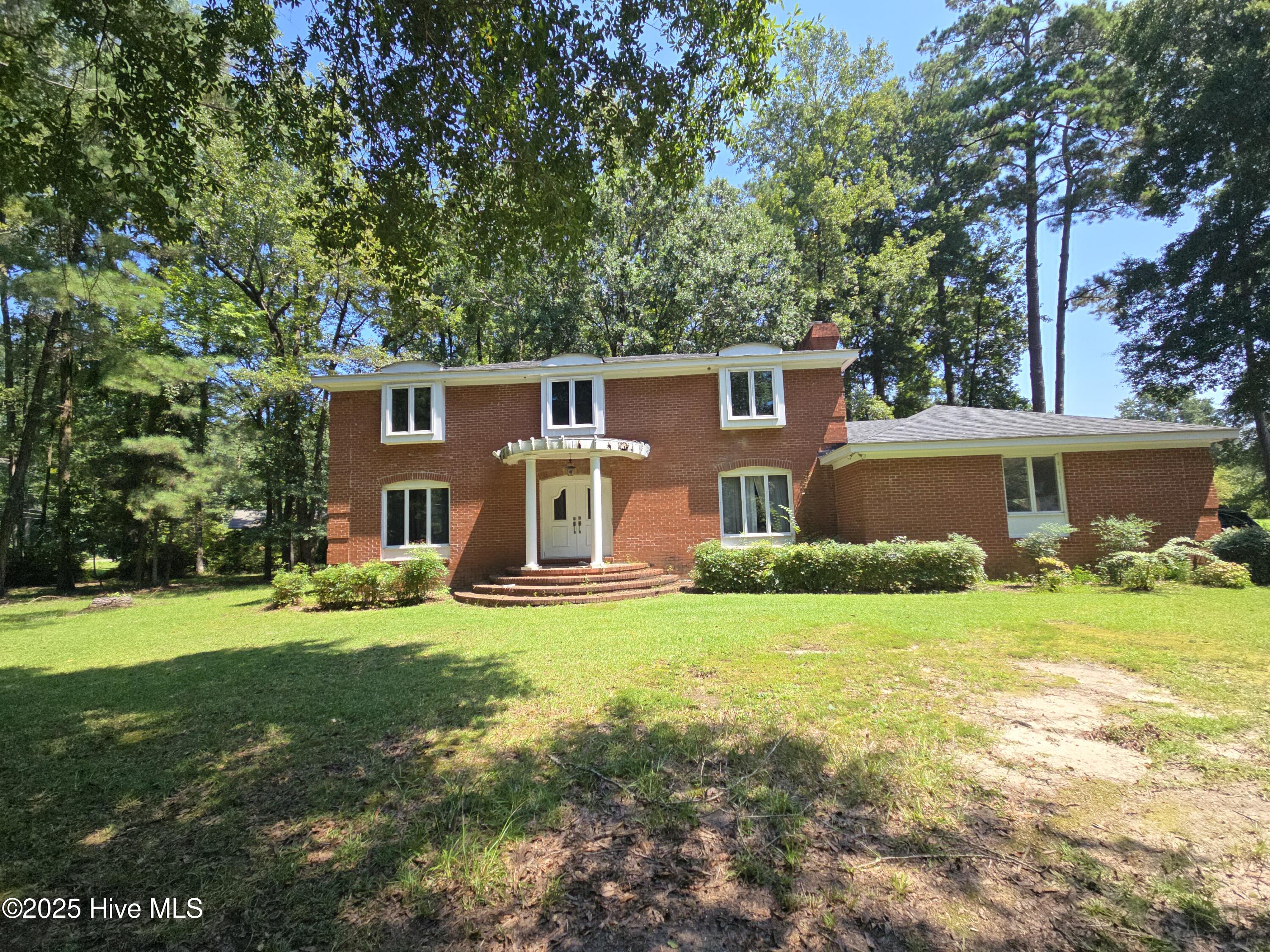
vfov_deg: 89.9
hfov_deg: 106.2
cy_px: 476
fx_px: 477
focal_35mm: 13
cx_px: 635
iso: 50
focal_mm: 2.2
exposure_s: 1/871
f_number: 2.2
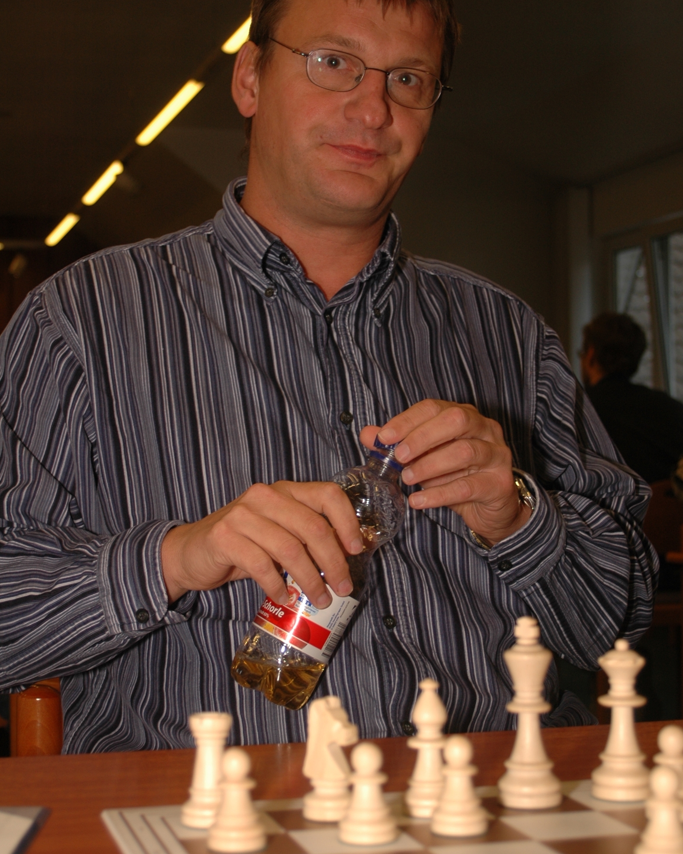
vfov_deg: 26.4
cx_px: 344
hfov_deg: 21.3
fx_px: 1819
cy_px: 416
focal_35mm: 72
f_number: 5.3
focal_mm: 42
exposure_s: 1/60
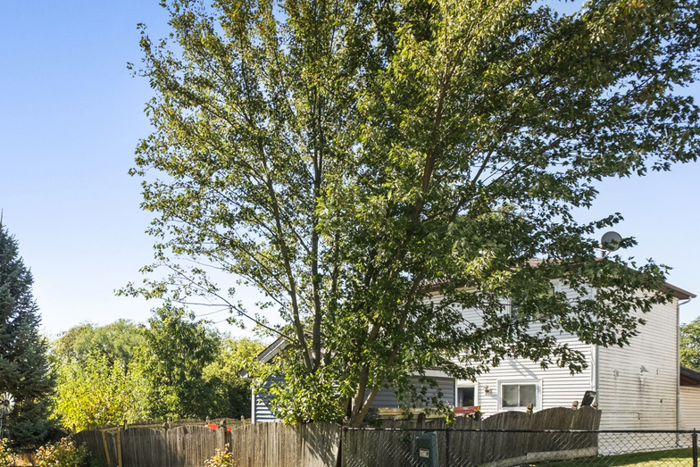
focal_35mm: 31
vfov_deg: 39.5
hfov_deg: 57.4
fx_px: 603
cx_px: 179
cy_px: 413
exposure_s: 1/240
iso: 320
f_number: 8
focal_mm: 10
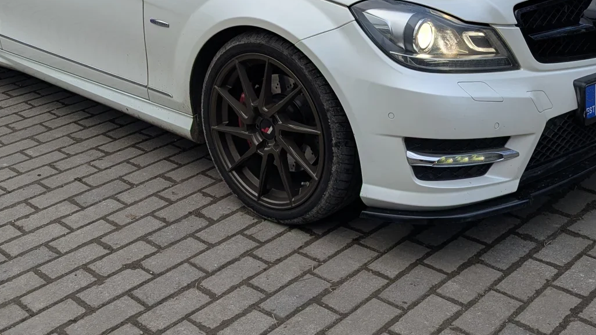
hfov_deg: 42.1
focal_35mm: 49
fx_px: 774
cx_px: 283
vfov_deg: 23.1
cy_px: -28
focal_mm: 6.81
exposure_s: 1/282
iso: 51
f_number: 1.85
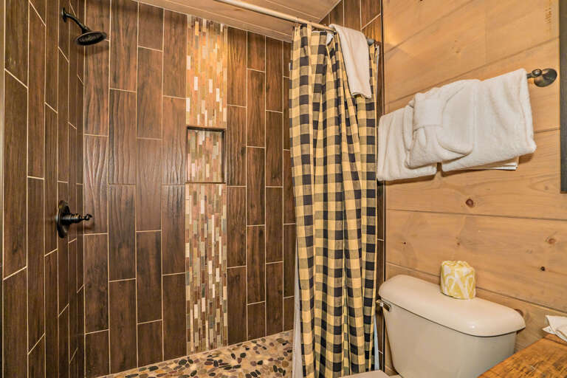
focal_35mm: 16
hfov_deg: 96.7
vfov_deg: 73.7
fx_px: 252
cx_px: 284
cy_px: 189
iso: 1250
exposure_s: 1/200
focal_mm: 16
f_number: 10
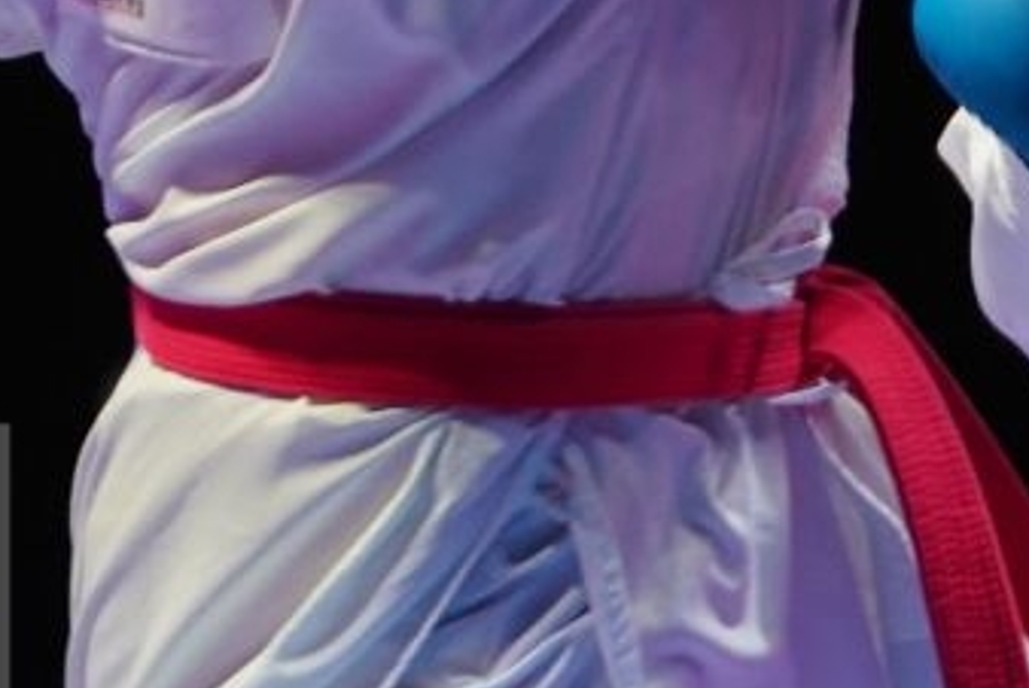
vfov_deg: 1.7
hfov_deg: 2.6
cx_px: 1790
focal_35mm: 798
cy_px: -381
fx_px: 22828
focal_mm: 150
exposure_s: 1/1000
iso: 2000
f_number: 2.8
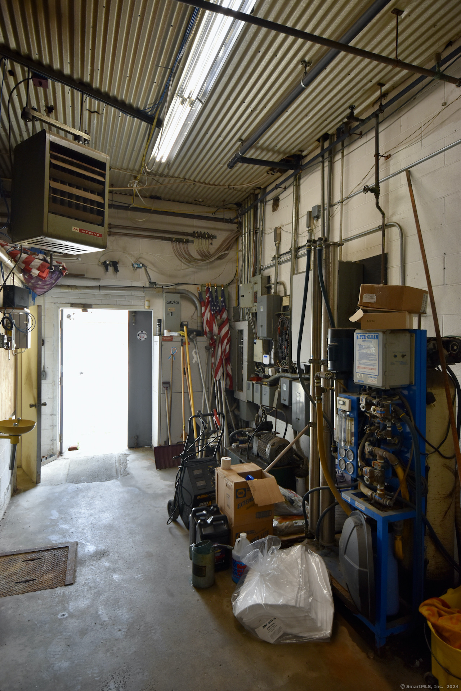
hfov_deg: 59.5
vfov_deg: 81.2
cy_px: 346
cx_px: 230
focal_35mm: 21
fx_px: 403
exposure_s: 1/80
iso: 400
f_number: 4.5
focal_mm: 14
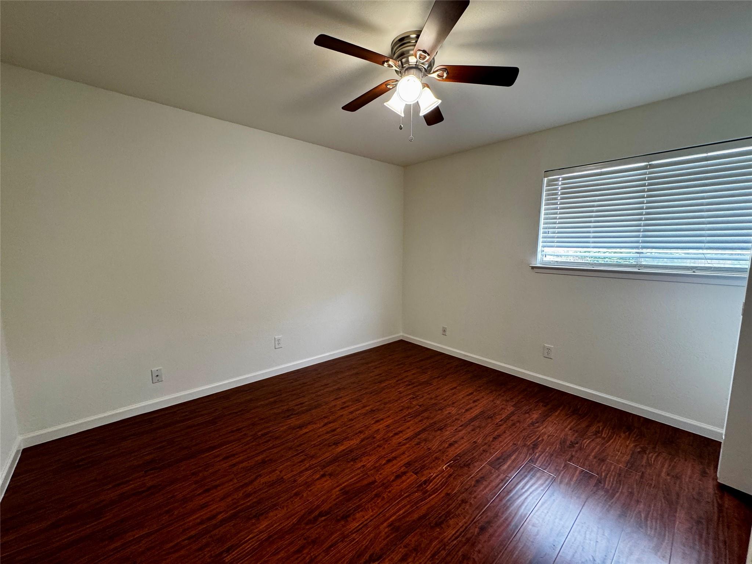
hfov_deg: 102.1
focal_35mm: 14
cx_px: 376
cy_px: 282
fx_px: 304
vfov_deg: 85.7
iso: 200
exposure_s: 1/60
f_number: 2.2
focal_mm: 2.22
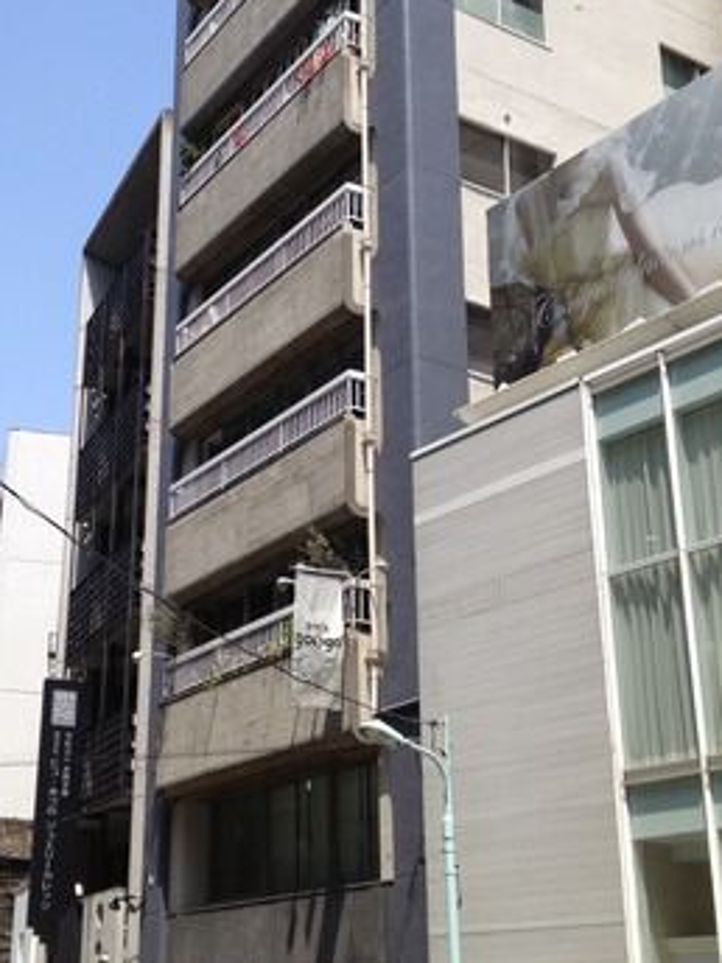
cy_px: 361
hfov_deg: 23.9
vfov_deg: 31.5
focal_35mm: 61
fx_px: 1696
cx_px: 224
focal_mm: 4.28
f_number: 2.4
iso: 50
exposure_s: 1/1493
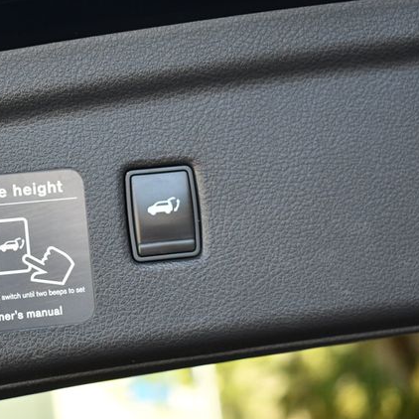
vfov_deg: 17.7
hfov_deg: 17.7
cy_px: 210
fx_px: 1342
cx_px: 129
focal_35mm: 98
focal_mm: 38
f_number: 4.8
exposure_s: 1/250
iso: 800
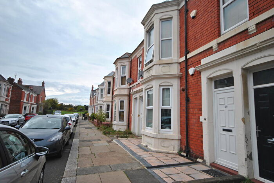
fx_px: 160
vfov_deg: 59.6
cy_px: 92
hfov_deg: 81.2
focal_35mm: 21
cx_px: 137
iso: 110
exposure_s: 1/125
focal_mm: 14
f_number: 5.6
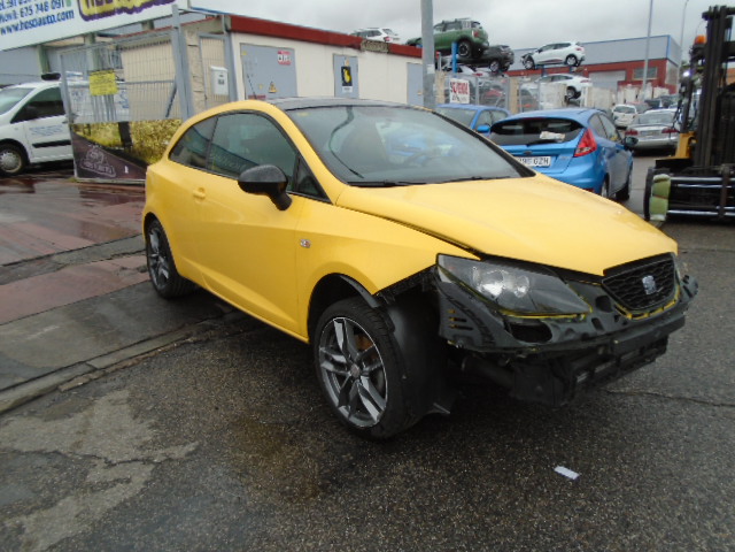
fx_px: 552
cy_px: 276
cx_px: 368
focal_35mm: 26
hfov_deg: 67.3
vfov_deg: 53.1
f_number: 3.2
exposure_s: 1/640
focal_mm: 4.6
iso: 100
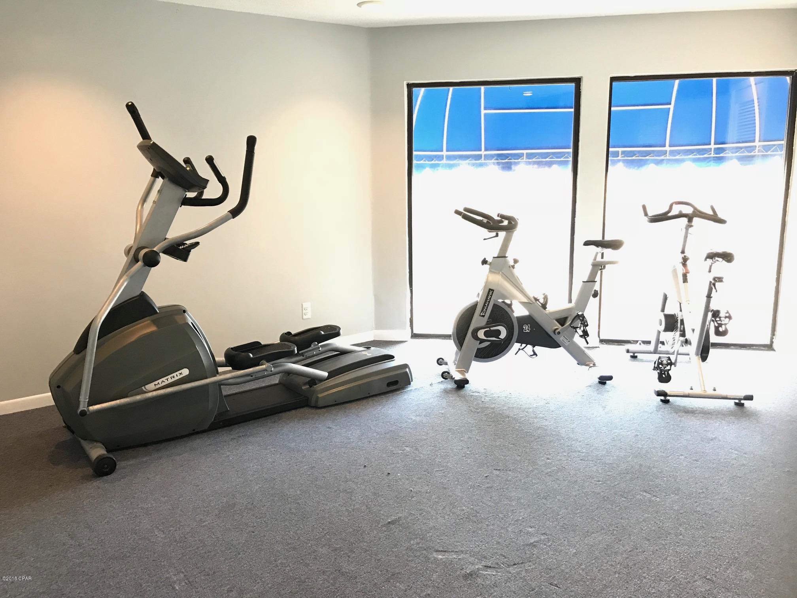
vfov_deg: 49.7
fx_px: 645
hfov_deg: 63.4
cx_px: 398
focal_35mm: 28
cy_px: 299
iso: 100
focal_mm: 3.99
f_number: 1.8
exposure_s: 1/15
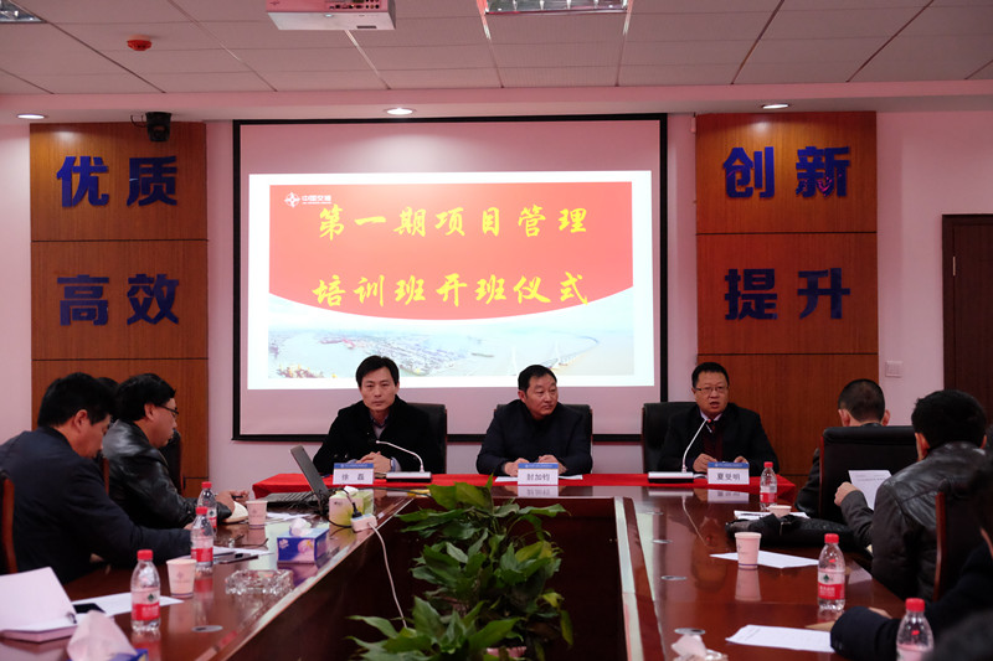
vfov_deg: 26.0
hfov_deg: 38.2
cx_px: 496
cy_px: 330
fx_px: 1434
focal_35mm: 52
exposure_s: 1/105
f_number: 4.3
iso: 3200
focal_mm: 34.5
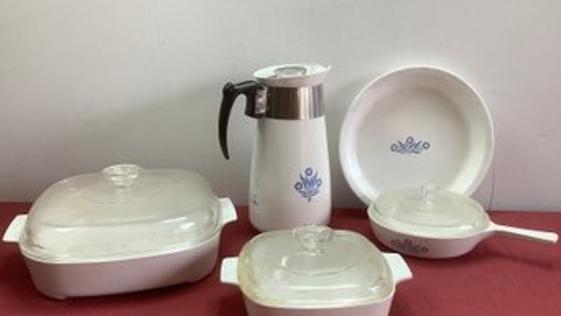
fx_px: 506
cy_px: 205
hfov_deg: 58.0
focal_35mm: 34
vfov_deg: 34.4
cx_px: 280
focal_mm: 3.3
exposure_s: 1/60
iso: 64
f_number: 2.4
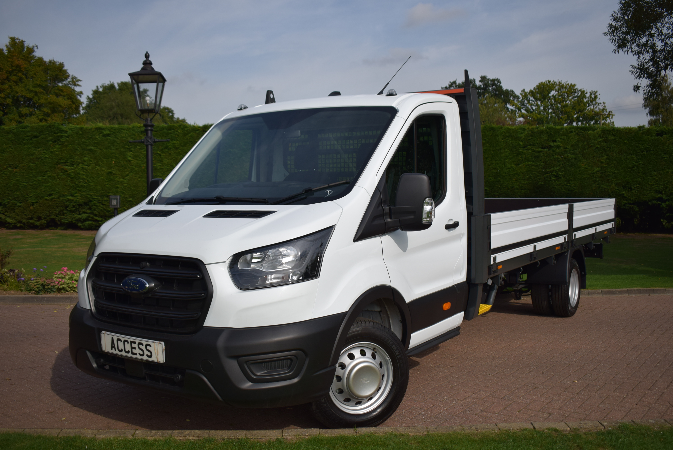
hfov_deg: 53.1
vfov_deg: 36.9
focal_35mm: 36
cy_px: 225
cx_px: 336
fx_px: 674
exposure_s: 1/3200
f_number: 3.8
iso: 200
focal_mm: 24
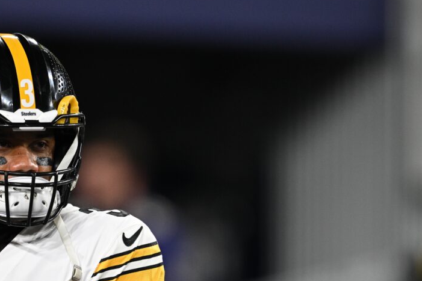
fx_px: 8156
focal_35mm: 696
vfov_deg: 2.0
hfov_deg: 3.0
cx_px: 148
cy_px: 236
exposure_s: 1/2000
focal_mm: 400
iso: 2000
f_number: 2.8
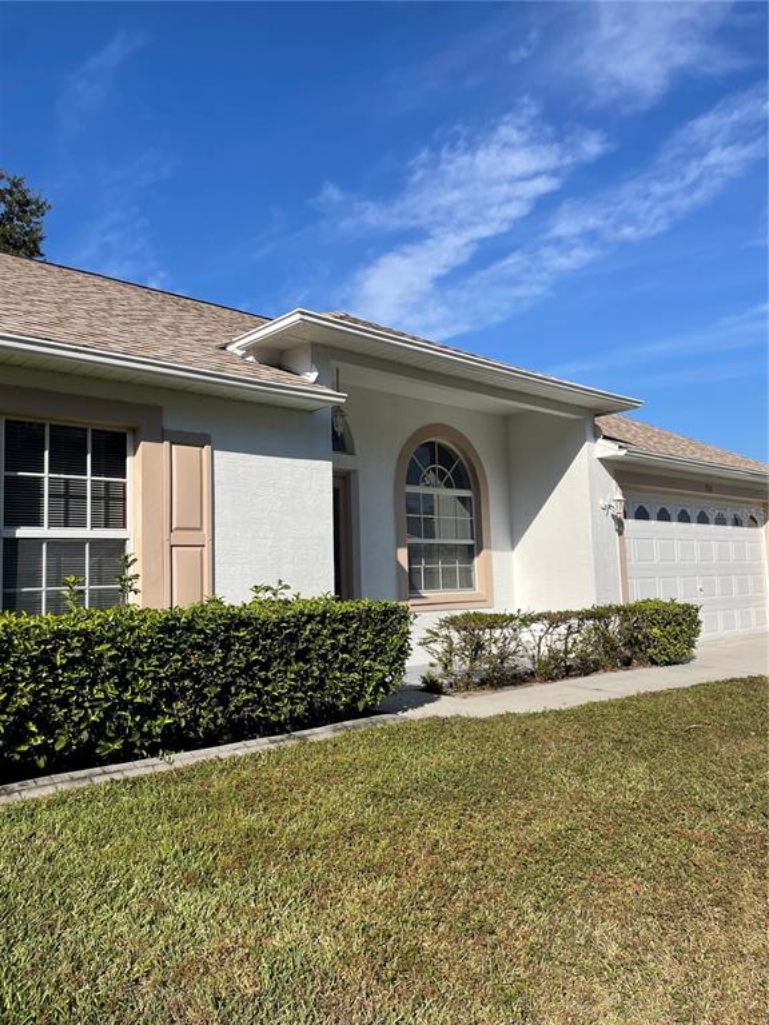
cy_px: 512
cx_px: 384
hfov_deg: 53.1
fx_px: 770
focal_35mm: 26
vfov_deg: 67.3
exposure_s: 1/4831
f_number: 1.6
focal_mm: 4.2
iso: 32
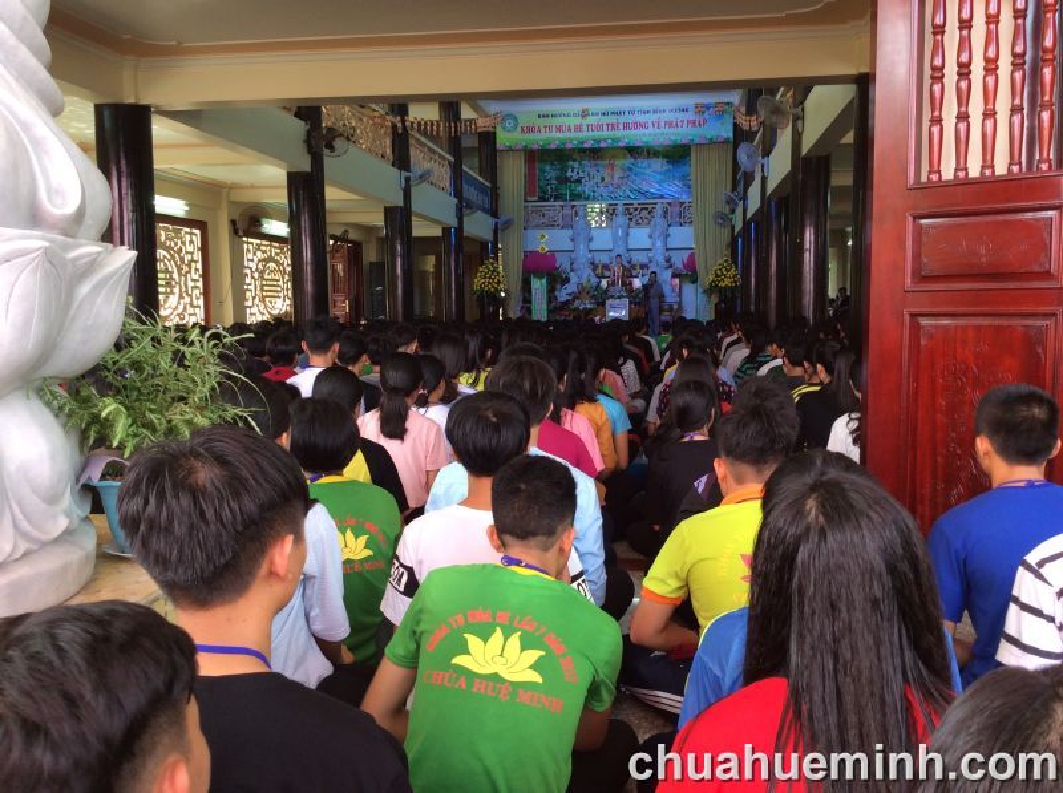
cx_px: 532
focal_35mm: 32
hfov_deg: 56.9
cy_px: 396
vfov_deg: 44.0
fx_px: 981
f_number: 2.4
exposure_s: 1/33
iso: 32
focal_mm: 3.3
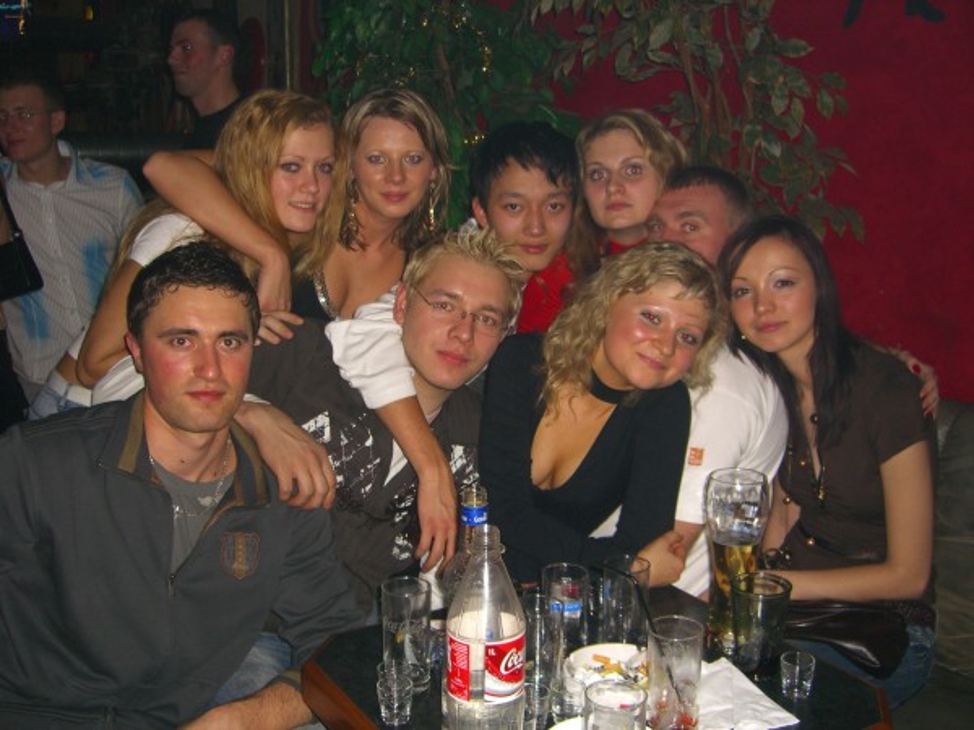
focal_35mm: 38
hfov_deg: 49.0
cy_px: 365
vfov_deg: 37.7
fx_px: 1069
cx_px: 487
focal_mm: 7.9
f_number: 2.8
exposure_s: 1/60
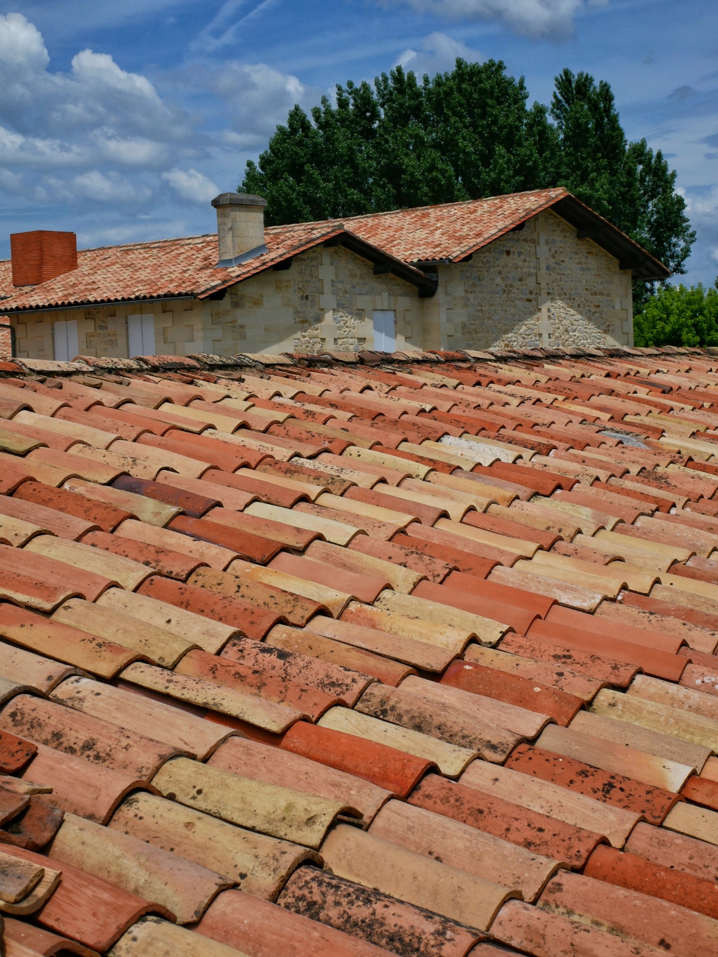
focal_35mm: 60
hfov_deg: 24.4
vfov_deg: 32.2
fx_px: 1658
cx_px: 359
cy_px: 478
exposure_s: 1/1300
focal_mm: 30
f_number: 9
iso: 200
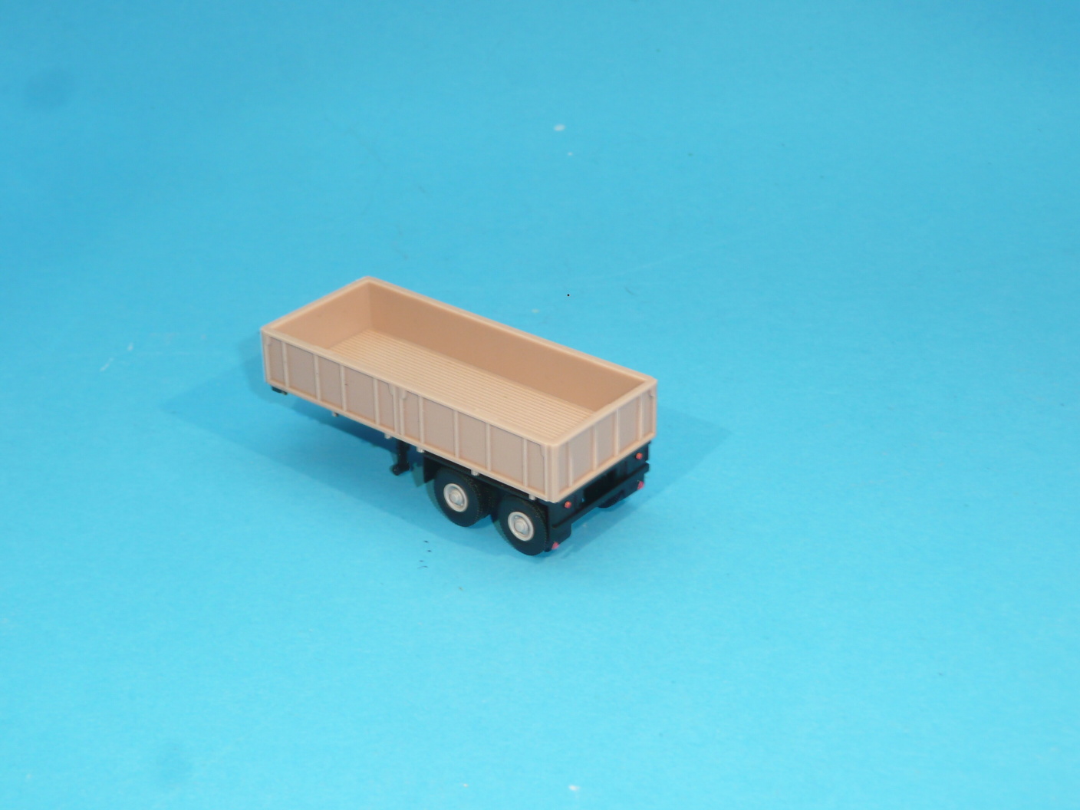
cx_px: 540
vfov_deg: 25.2
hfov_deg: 33.2
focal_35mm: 58
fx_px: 1810
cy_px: 405
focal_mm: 9.5
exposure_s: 1/40
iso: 100
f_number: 4.4
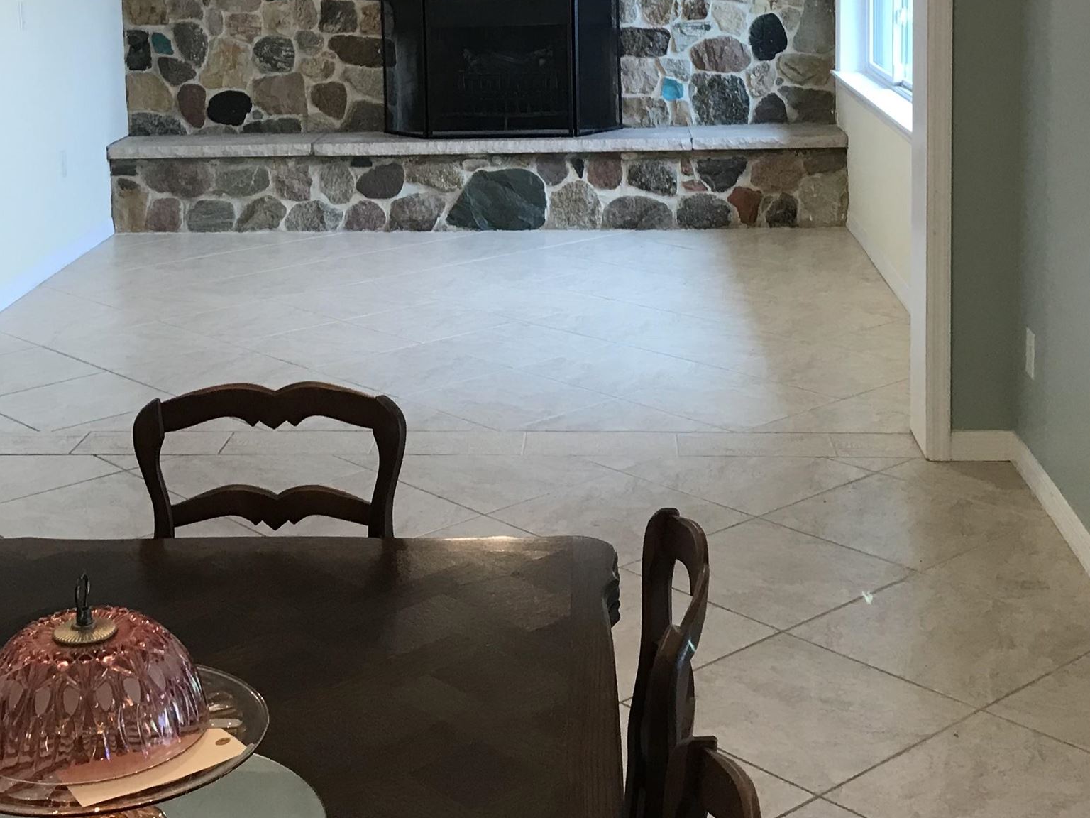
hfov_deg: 34.3
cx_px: 453
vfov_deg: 25.5
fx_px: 1763
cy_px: 119
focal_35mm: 56
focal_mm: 3.99
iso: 40
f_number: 1.8
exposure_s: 1/24
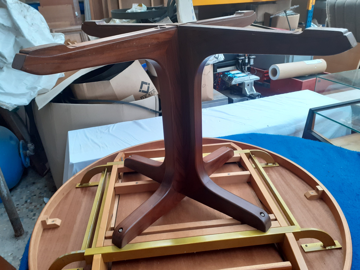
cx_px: 180
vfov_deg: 51.4
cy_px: 135
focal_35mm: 27
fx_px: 281
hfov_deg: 65.3
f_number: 1.9
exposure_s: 1/50
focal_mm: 3.6
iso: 125
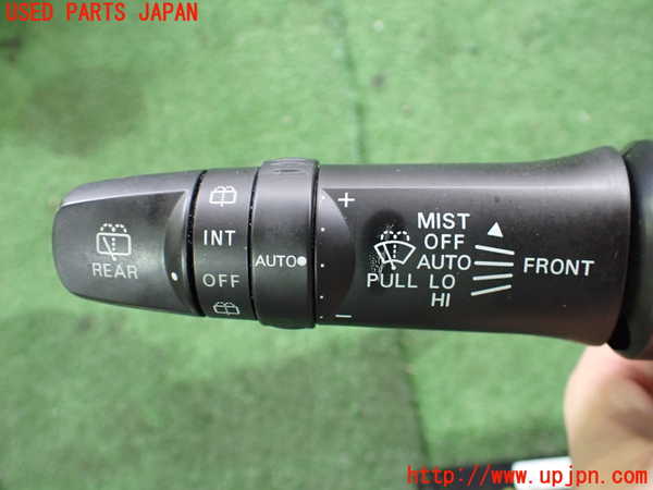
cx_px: 326
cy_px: 245
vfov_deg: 46.8
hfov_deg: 60.0
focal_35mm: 30
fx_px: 566
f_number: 2.3
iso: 800
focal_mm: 5.4
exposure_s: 1/40
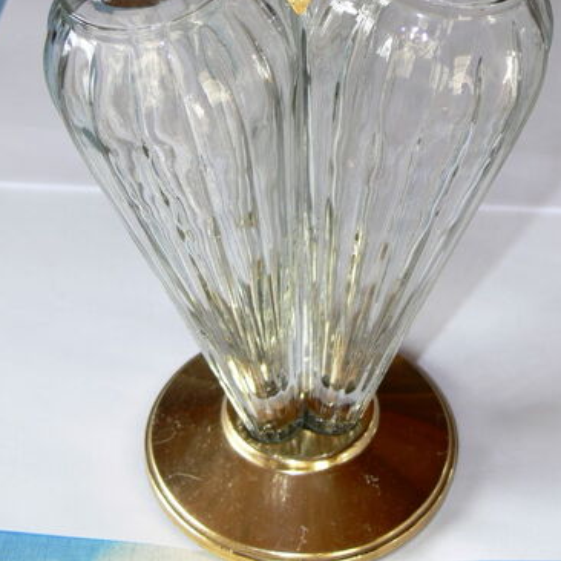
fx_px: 1559
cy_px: 83
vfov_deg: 20.1
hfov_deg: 20.4
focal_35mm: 85
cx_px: 282
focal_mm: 10.6
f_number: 3.2
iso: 80
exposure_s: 1/50
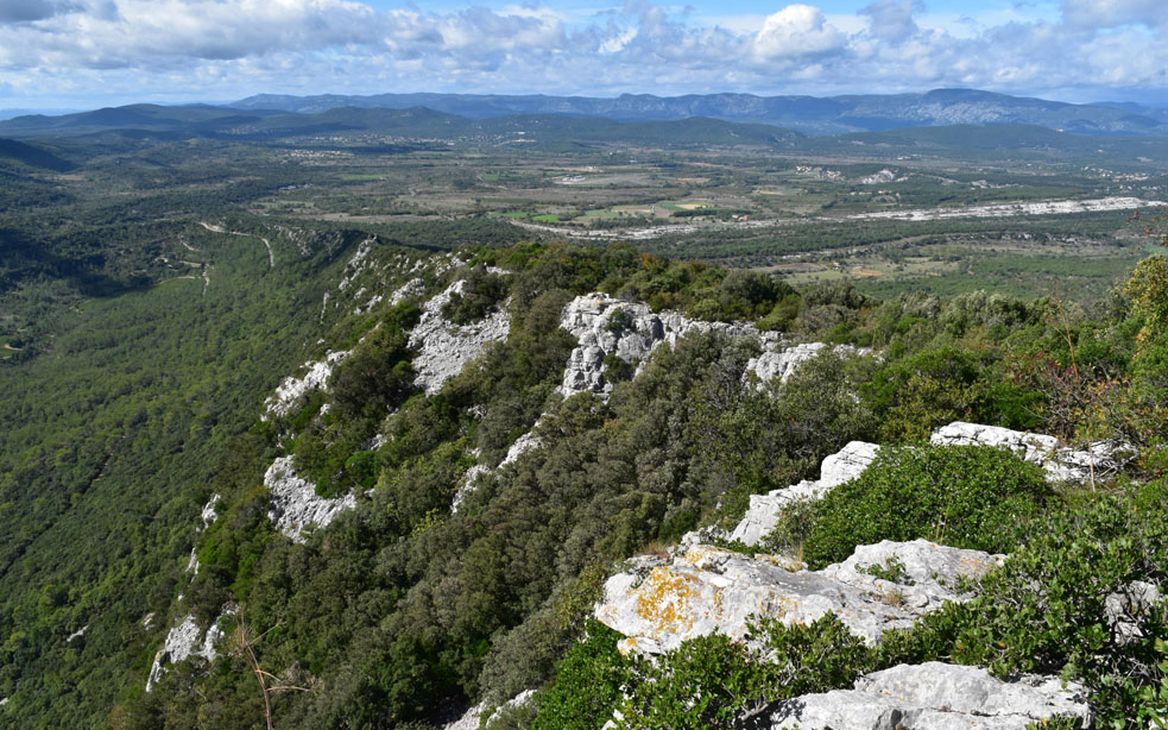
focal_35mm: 28
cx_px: 585
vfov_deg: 44.5
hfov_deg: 66.5
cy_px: 363
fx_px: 891
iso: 400
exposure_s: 1/400
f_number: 14
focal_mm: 18
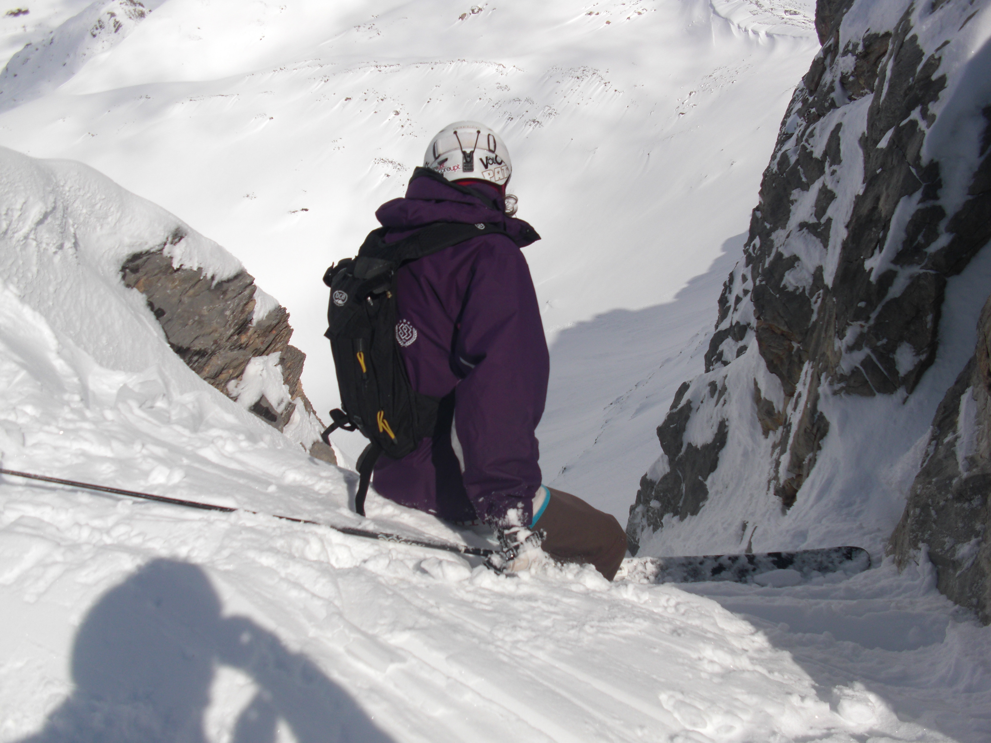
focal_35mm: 36
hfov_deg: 51.4
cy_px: 372
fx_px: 1031
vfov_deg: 39.7
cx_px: 496
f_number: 7.9
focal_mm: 6.3
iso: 50
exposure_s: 1/500
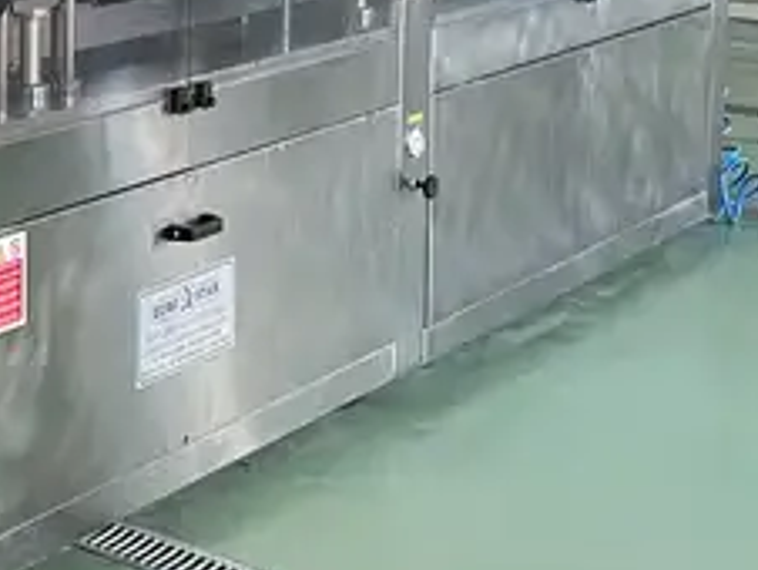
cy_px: -117
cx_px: -329
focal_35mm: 92
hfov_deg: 19.1
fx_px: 2017
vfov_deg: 15.5
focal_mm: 4.2
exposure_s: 1/60
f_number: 1.6
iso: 400
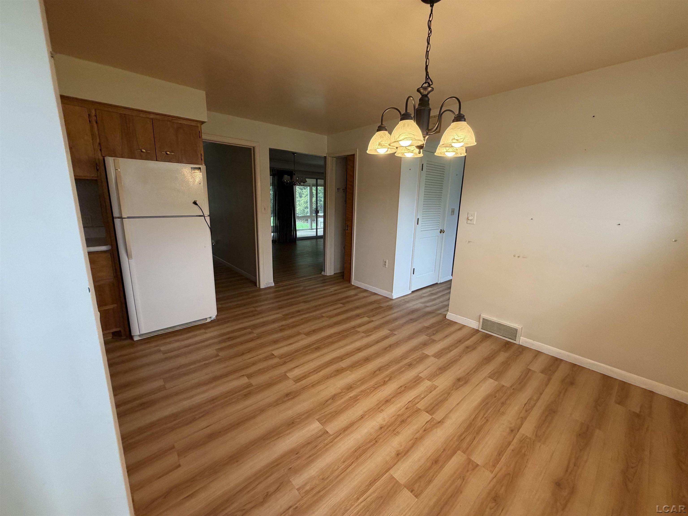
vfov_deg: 85.7
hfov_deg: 102.1
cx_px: 344
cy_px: 258
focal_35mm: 14
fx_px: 278
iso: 250
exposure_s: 1/120
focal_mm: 2.22
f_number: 2.2
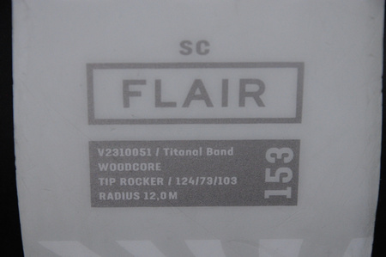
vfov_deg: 8.7
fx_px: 1687
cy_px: 128
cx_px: 193
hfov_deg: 13.1
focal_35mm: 158
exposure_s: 1/125
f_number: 8
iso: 3200
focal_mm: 105
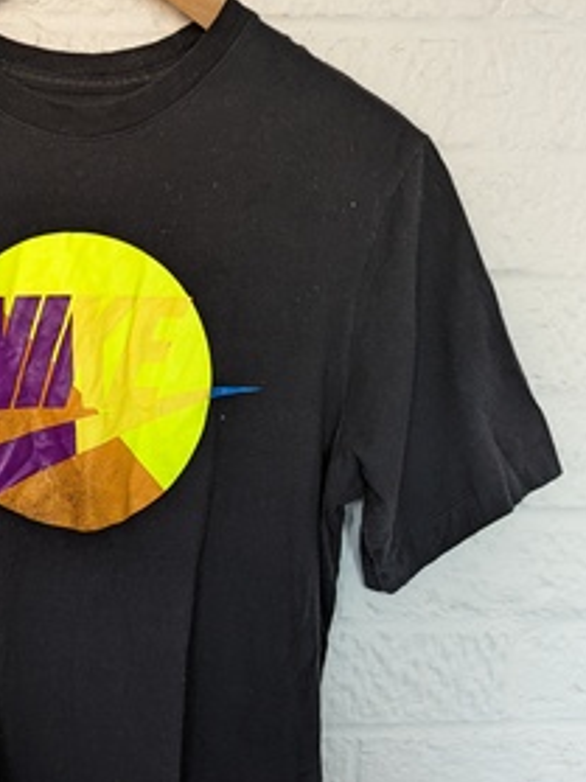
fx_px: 1129
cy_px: 538
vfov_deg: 37.7
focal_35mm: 50
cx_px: 100
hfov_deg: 28.3
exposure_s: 1/41.2
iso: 135
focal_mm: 6.81
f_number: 1.85
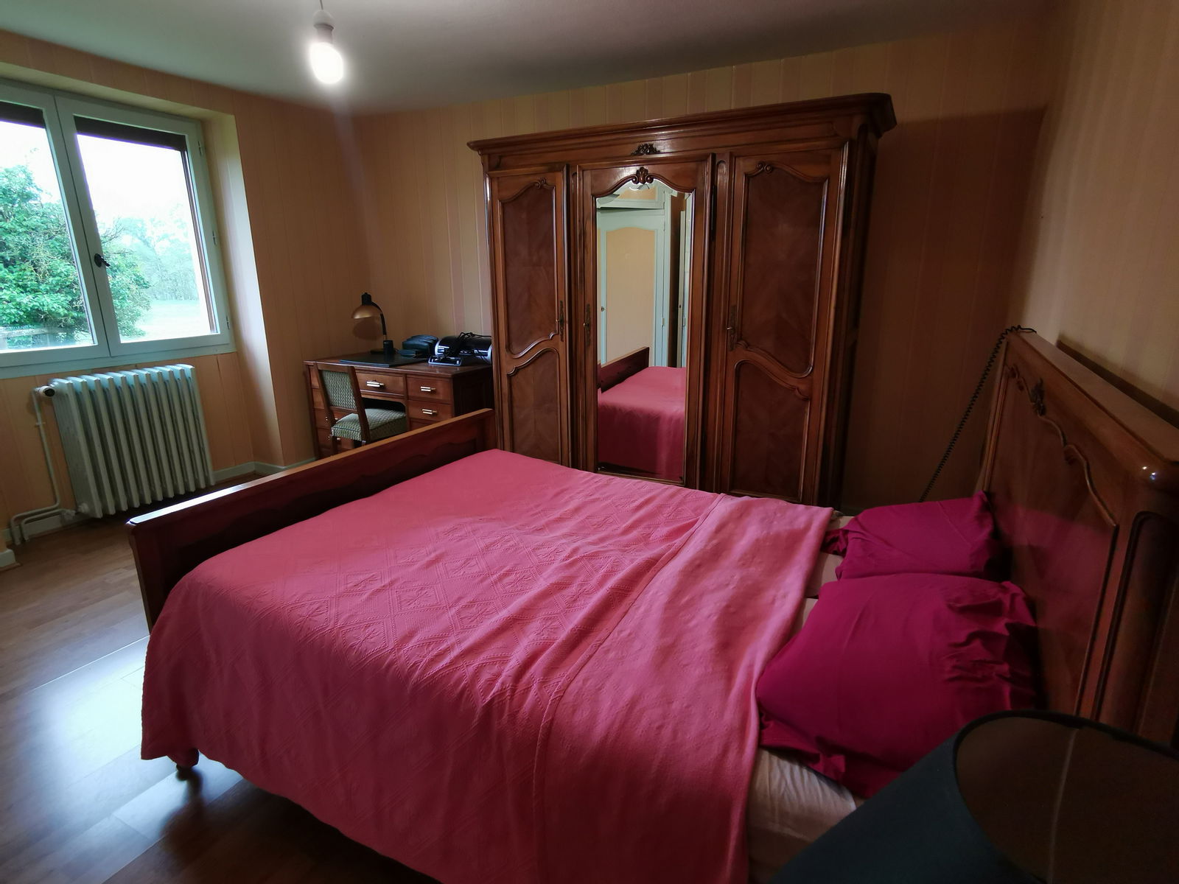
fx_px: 613
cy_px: 442
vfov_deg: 71.6
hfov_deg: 87.8
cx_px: 590
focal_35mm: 18
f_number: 2.2
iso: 500
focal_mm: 2.35
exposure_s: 1/33.3
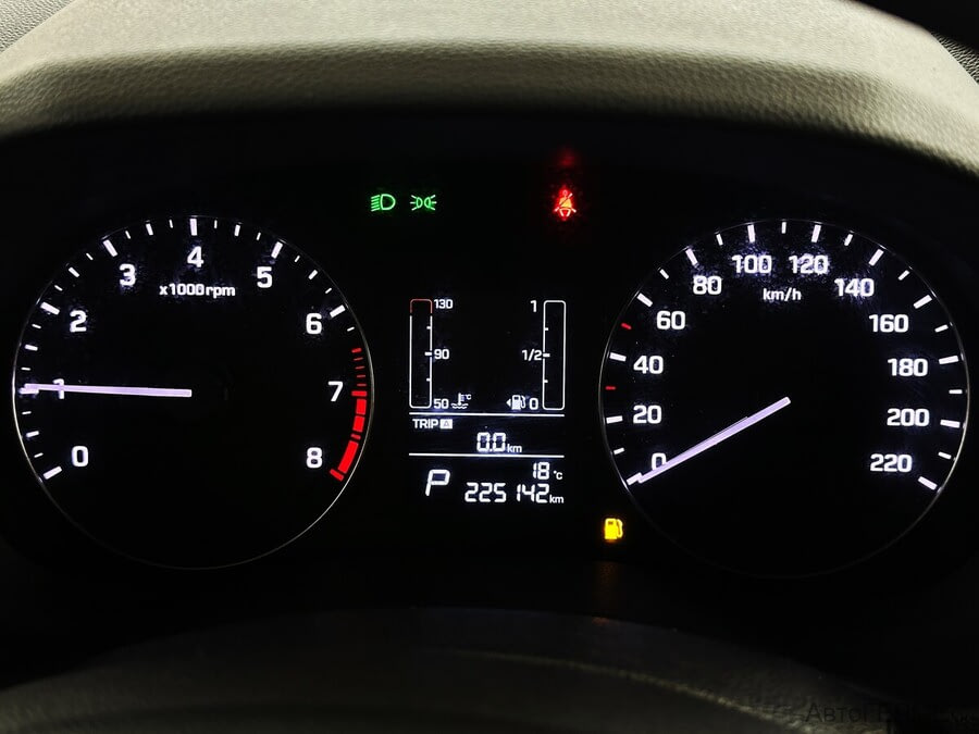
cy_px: 367
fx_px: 1358
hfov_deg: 39.7
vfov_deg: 30.3
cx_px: 490
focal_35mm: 48
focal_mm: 6.86
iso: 250
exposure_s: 1/50
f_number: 1.78
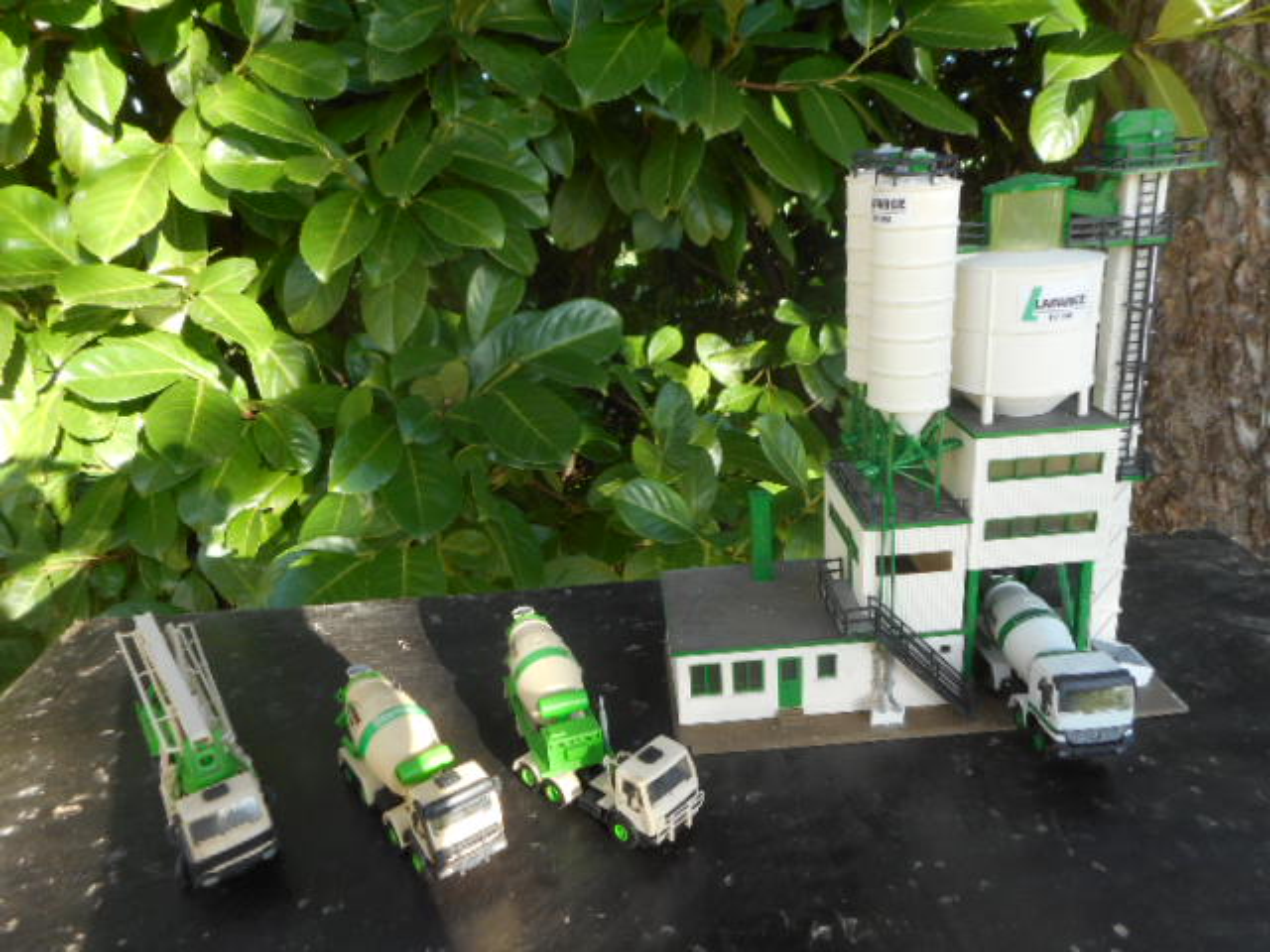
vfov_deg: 54.9
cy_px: 476
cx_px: 635
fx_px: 917
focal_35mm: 25
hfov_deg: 69.4
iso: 80
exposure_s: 1/80
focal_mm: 4.5
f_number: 3.7
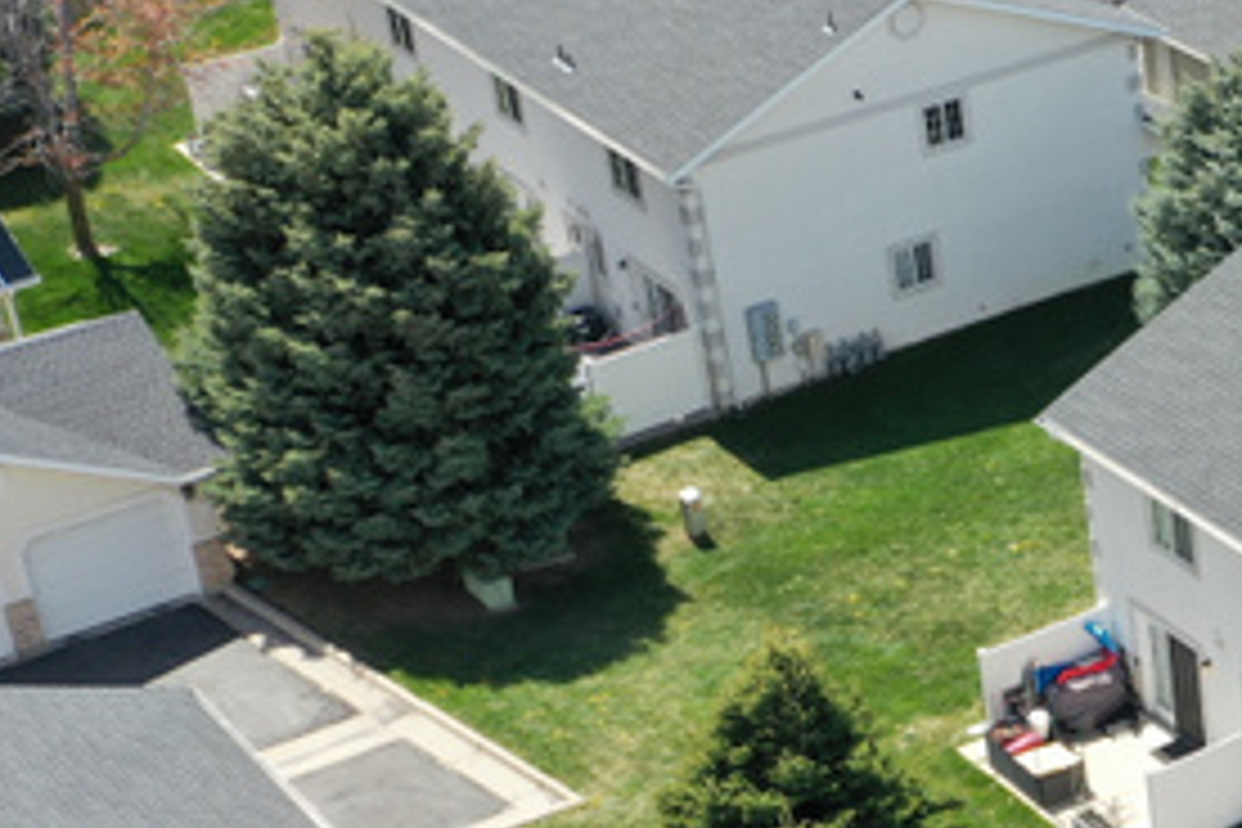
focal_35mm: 104
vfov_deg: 13.1
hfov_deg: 18.1
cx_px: 1674
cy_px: 745
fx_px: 3588
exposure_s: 1/240
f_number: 5.6
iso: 100
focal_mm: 10.26
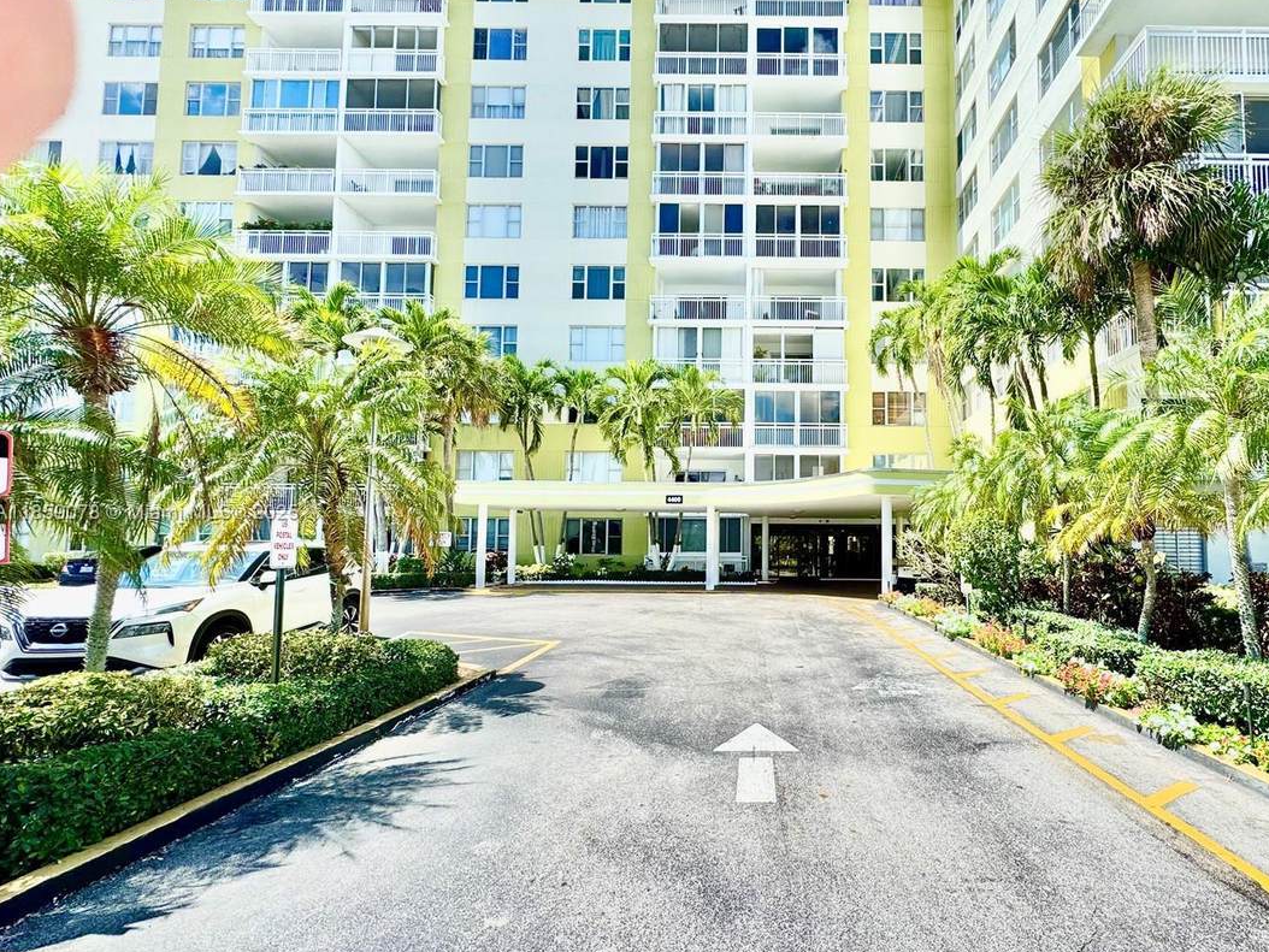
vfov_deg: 74.6
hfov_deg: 89.9
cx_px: 761
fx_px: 623
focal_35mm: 17
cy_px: 514
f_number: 2.2
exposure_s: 1/1672
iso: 40
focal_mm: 2.22
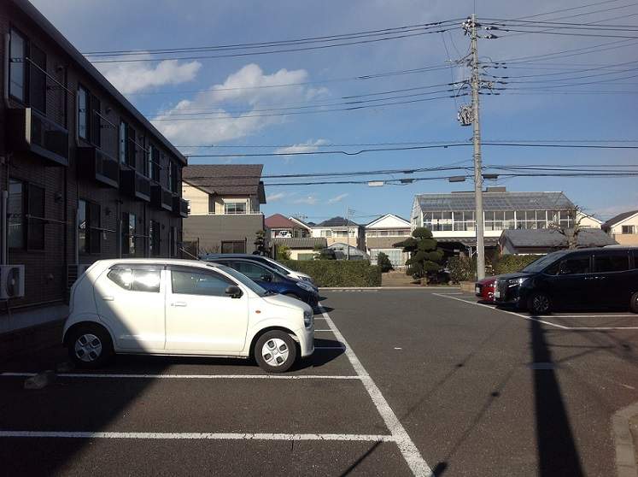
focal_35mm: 35
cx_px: 319
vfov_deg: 40.6
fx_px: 644
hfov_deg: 52.7
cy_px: 238
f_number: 2.4
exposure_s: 1/2519
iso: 50
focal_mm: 4.28
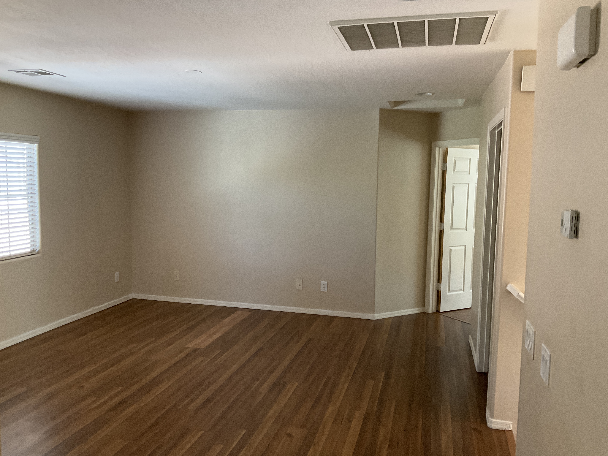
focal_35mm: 29
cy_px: 228
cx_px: 304
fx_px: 509
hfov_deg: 61.7
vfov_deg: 48.2
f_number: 1.8
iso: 160
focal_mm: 3
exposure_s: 1/60
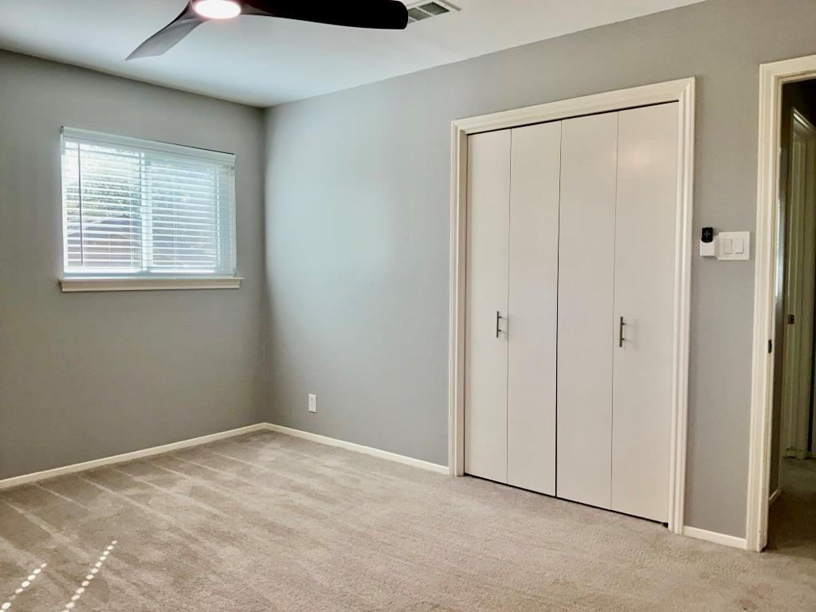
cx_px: 408
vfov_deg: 51.4
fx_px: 636
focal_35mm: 27
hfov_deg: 65.3
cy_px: 306
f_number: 1.8
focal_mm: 3
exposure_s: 1/100
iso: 40
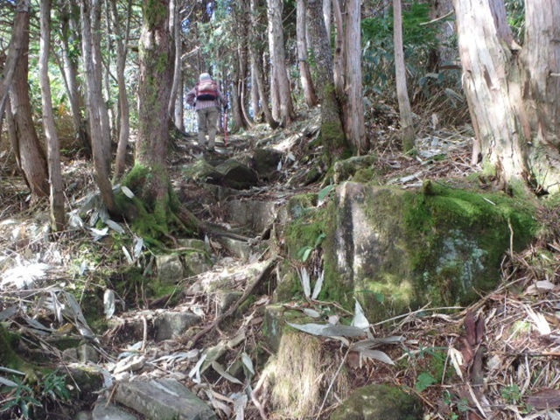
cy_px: 210
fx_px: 453
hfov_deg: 63.4
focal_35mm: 28
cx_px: 280
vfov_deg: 49.7
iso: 200
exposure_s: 1/30
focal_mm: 5
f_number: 3.9
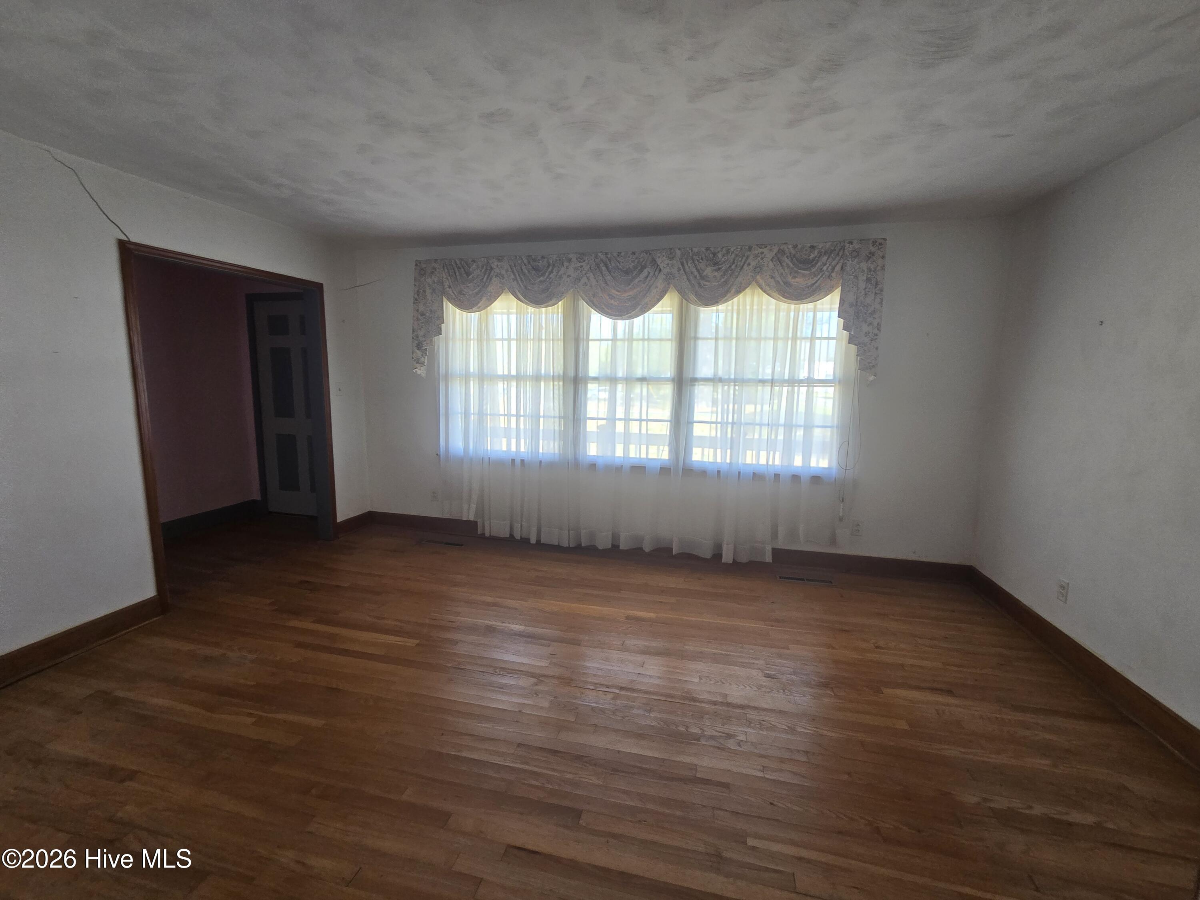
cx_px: 600
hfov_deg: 106.2
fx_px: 451
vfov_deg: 89.9
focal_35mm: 13
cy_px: 450
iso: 160
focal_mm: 2.2
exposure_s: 1/60
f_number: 2.2
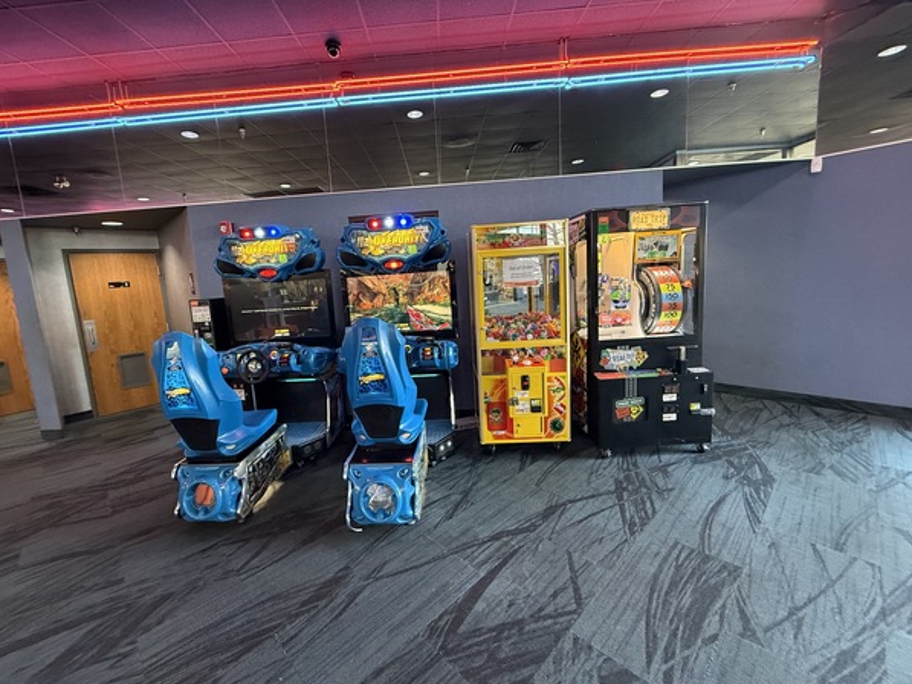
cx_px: 429
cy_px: 330
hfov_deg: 98.0
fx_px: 395
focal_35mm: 15
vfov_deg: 81.7
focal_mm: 2.22
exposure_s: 1/60
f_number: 2.2
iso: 500
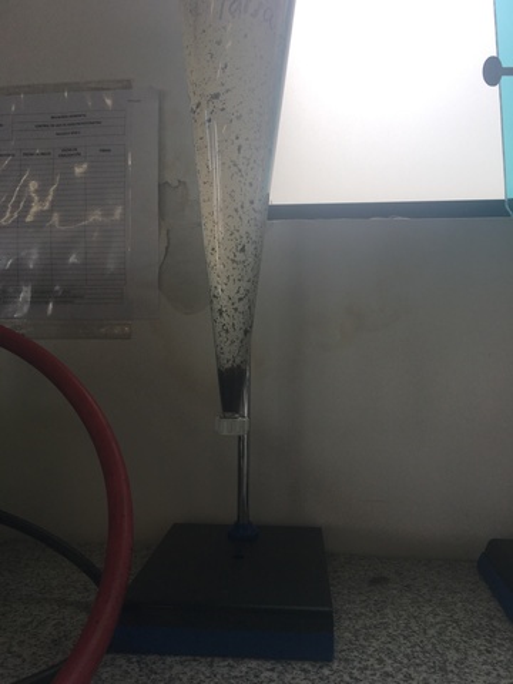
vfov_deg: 61.7
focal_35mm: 29
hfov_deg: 48.2
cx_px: 256
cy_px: 342
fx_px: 573
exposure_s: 1/286
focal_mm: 4.15
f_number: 2.2
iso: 25
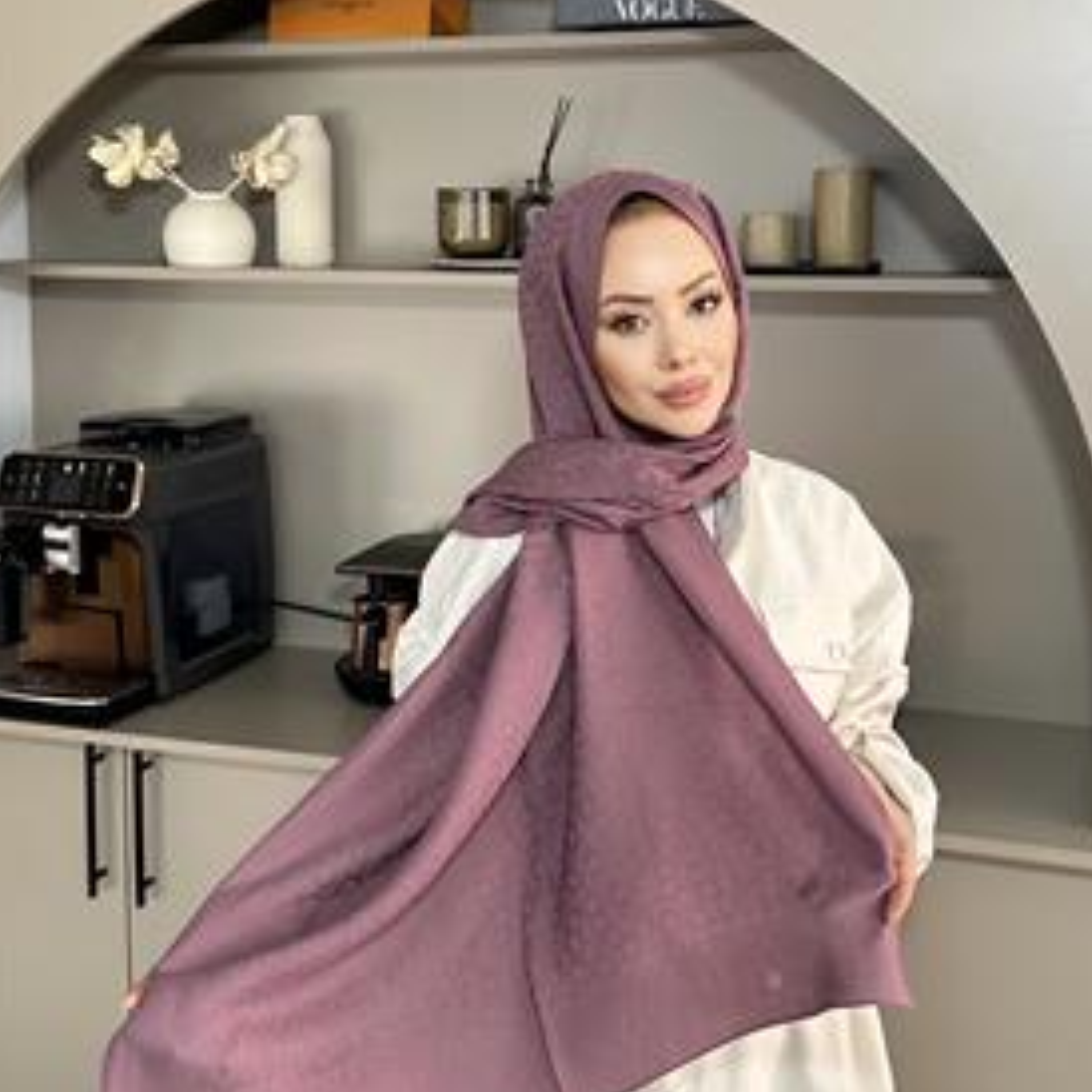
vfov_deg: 51.0
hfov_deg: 51.0
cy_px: 492
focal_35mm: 32
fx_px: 1142
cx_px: 602
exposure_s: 1/121
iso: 125
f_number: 1.78
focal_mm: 6.86
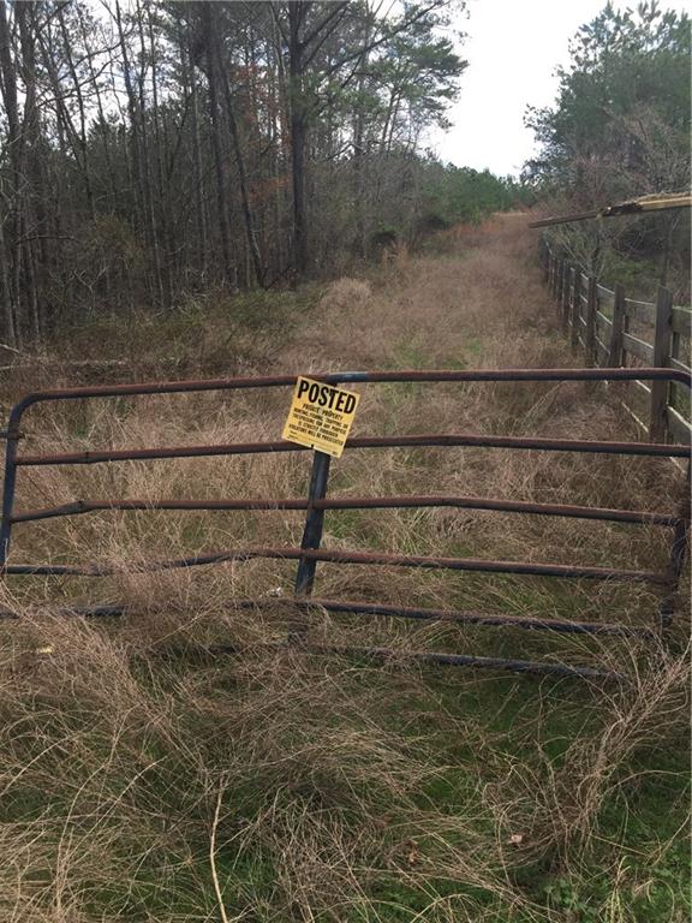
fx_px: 773
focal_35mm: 29
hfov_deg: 48.2
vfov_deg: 61.7
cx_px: 346
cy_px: 462
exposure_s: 1/507
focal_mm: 4.15
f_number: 2.2
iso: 32
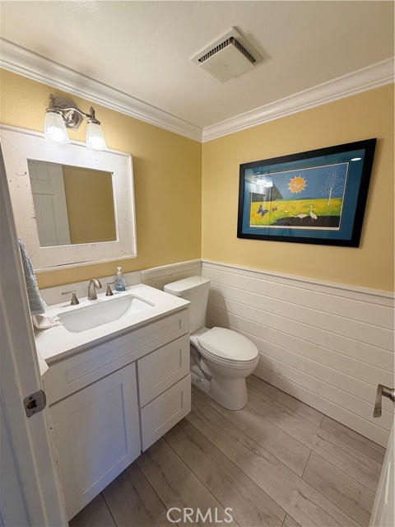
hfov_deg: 85.7
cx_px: 198
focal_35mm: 14
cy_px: 264
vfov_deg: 102.1
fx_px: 213
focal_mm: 2.22
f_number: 2.2
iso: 100
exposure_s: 1/120
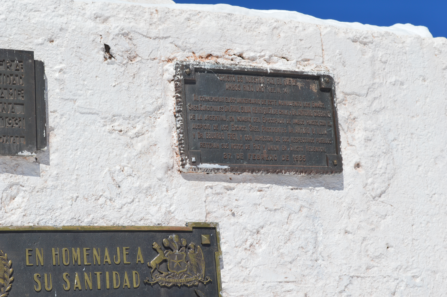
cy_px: 148
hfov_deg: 24.6
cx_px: 224
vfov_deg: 16.5
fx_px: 1023
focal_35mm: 82
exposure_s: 1/320
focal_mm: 55
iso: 100
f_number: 9
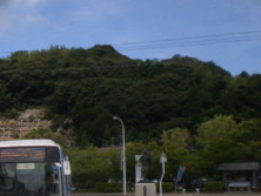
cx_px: 25
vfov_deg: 20.1
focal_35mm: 73
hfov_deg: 25.8
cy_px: 136
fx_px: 551
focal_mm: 6.3
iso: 64
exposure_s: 1/800
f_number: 4.6
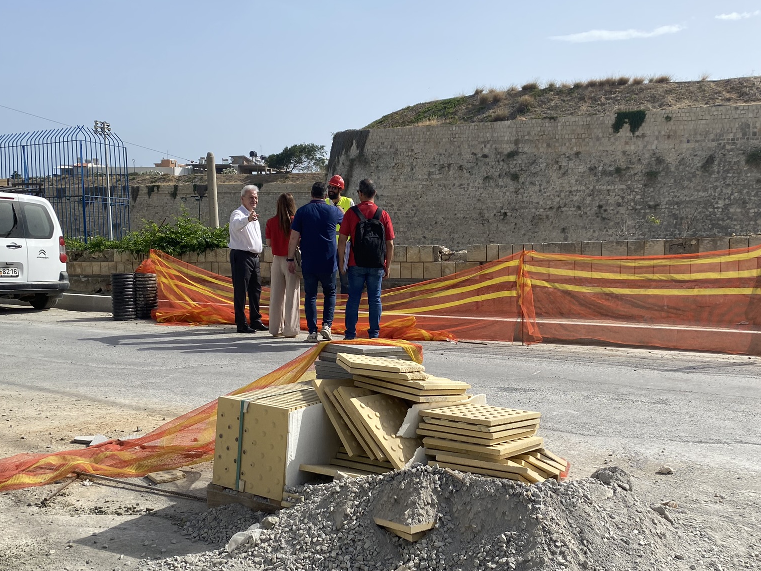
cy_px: 356
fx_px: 770
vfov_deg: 40.4
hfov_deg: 52.5
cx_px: 418
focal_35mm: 35
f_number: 1.8
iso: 32
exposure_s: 1/3984
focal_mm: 4.25
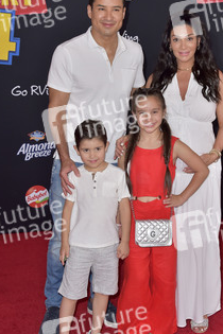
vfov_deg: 32.9
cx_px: 128
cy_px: 173
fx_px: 567
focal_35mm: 61
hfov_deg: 22.2
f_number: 7.1
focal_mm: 48
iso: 500
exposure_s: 1/200
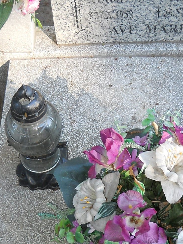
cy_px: 125
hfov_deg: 18.2
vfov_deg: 24.1
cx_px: 116
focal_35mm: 81
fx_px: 571
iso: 80
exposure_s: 1/60
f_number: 3.1
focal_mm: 6.72
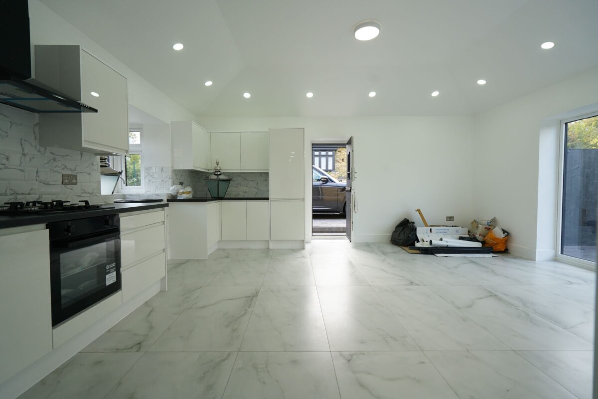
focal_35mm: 16
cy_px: 200
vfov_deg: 73.8
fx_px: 266
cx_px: 299
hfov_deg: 96.7
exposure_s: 1/200
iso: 500
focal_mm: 16
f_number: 5
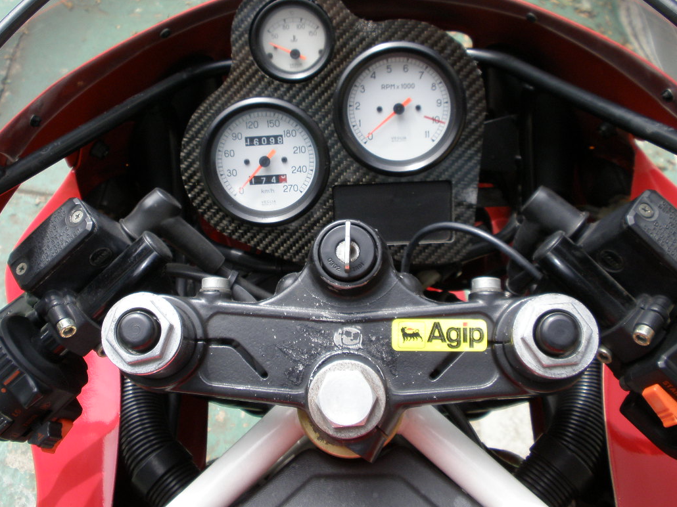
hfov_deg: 41.2
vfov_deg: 31.5
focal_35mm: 46
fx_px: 899
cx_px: 319
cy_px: 223
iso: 64
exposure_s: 1/160
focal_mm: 6.6
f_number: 3.5
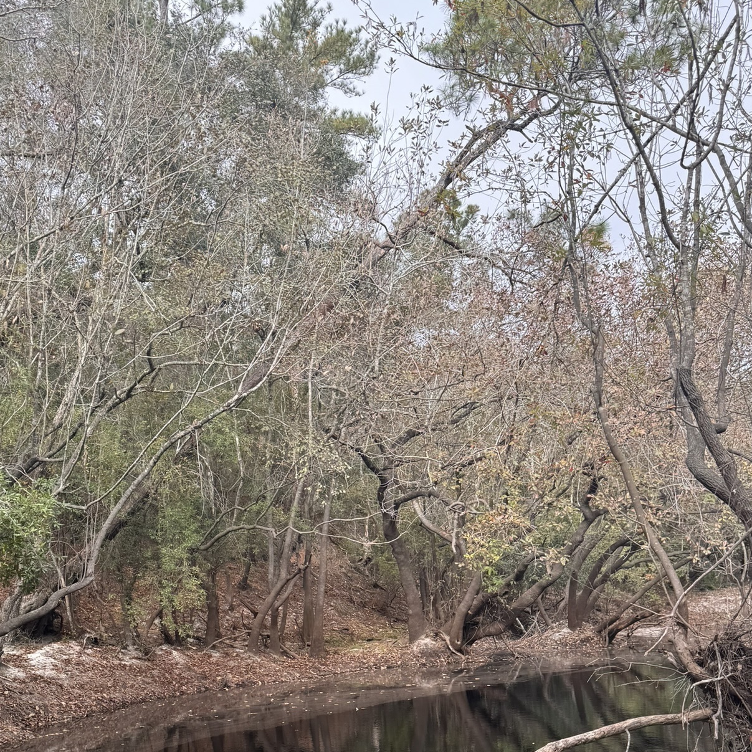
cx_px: 299
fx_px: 885
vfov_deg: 44.3
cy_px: 576
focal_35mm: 36
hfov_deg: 45.8
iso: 80
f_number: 1.78
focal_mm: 6.76
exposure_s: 1/900
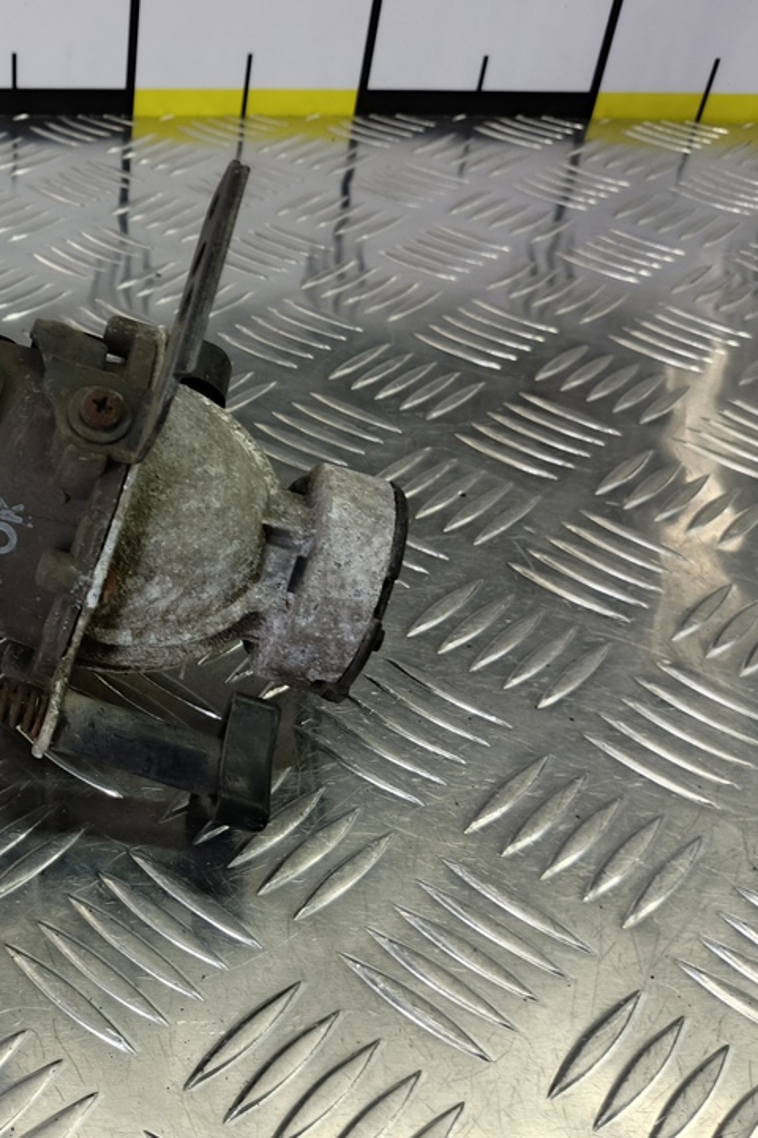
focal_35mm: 34
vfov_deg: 55.8
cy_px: 582
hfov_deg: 35.5
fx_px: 1074
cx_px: 17
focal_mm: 4.11
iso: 93
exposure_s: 1/33.3
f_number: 1.6
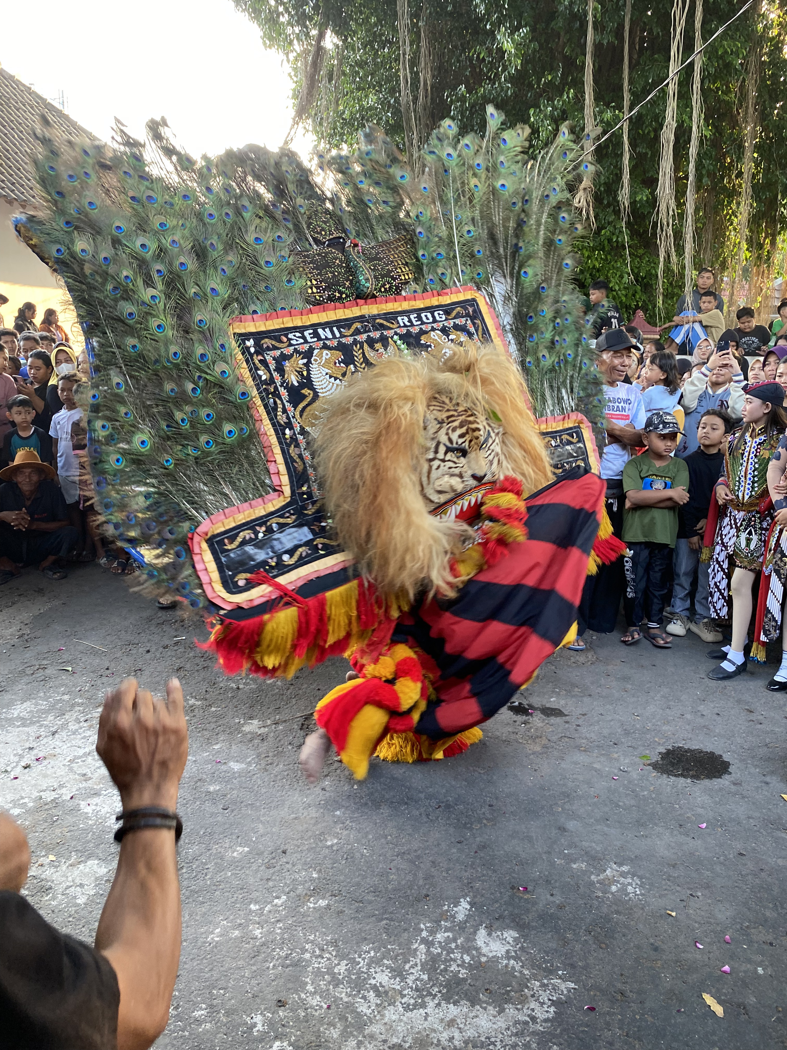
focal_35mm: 26
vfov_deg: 67.3
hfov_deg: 53.1
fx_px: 788
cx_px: 394
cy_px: 525
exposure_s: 1/107
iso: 125
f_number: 1.8
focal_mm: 4.25
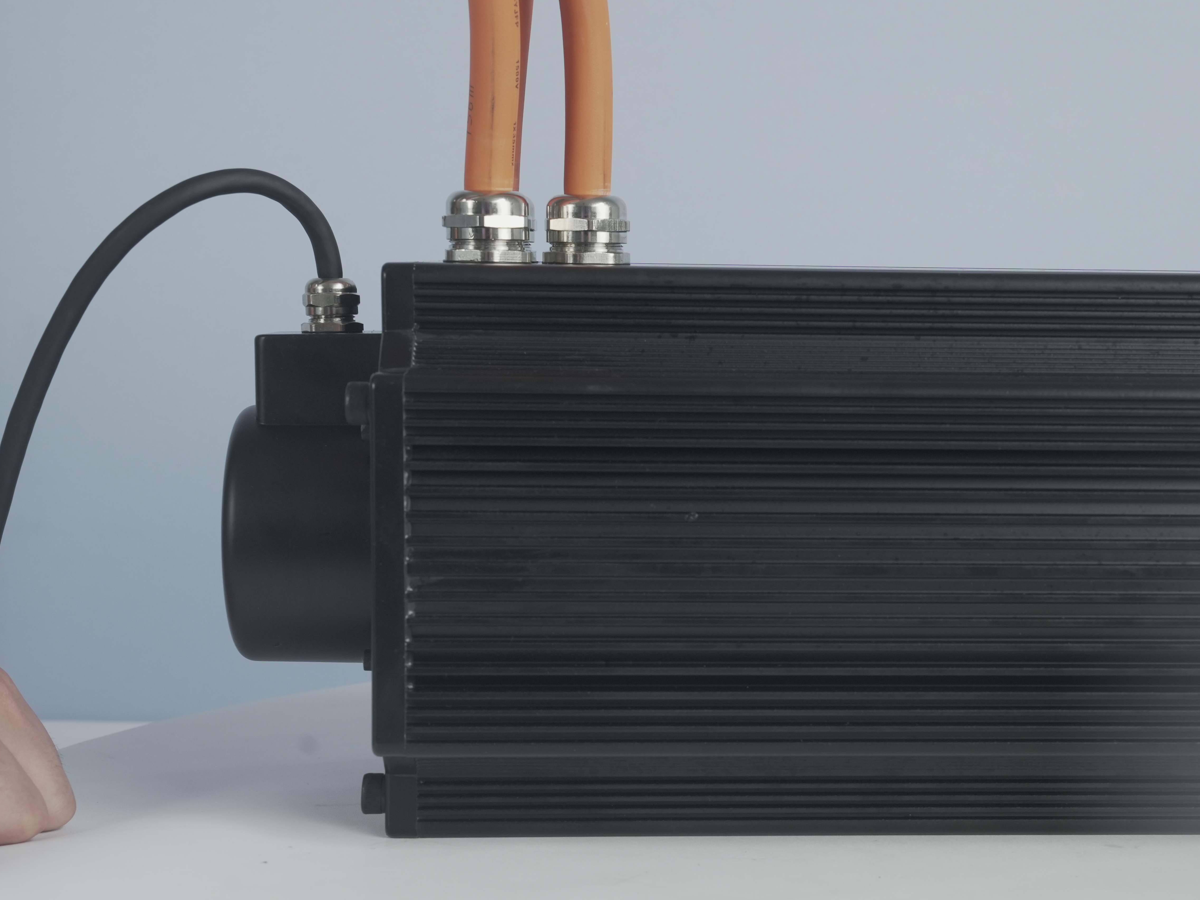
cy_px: 542
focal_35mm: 74
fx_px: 2565
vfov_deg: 19.9
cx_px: 882
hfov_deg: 26.0
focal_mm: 50
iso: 640
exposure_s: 1/50
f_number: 8
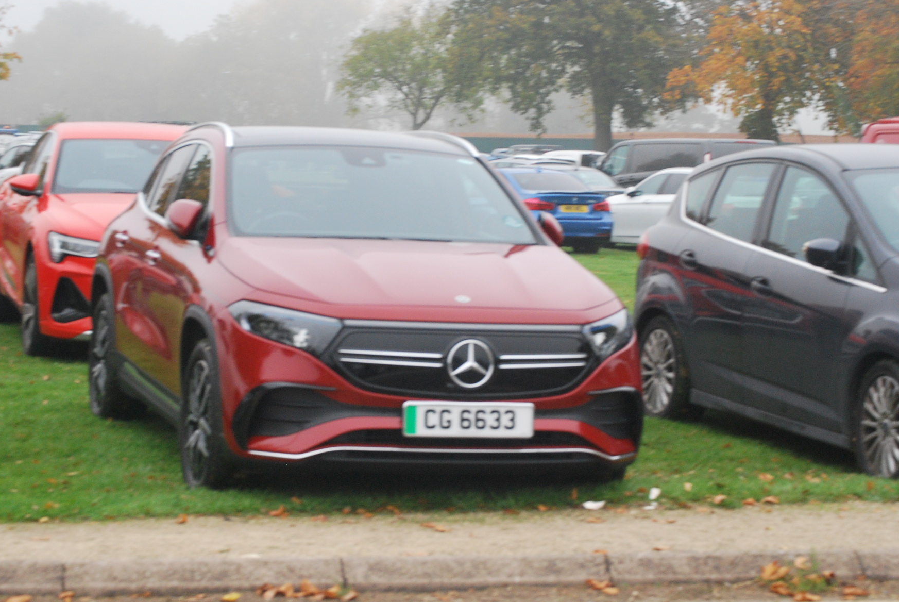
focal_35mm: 92
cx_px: 436
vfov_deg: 15.0
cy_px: 308
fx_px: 2289
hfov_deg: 22.2
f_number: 9
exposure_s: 1/320
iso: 800
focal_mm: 55
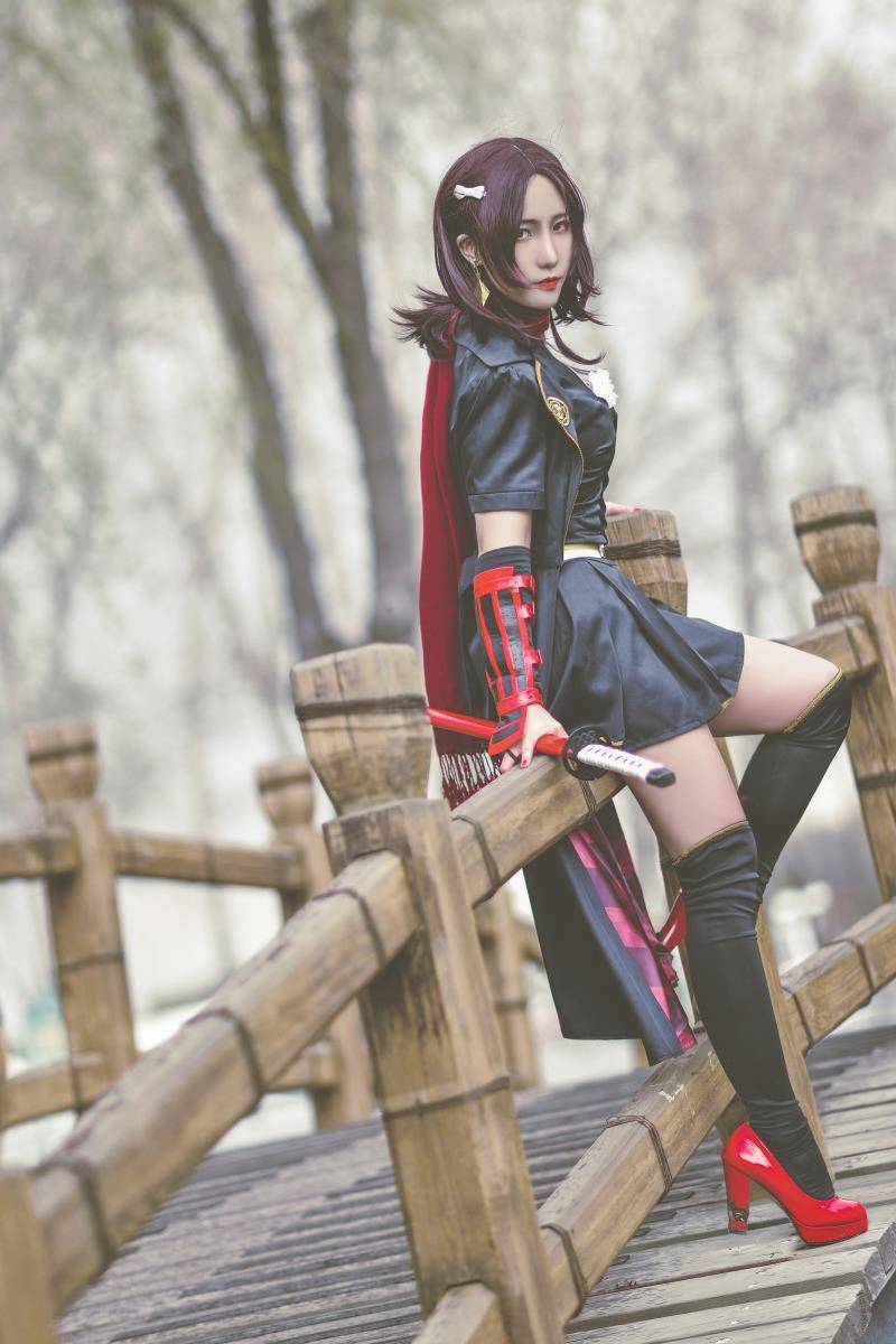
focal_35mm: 105
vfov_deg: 19.5
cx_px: 448
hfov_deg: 13.0
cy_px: 672
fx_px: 3920
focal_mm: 105
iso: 100
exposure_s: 1/1000
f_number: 2
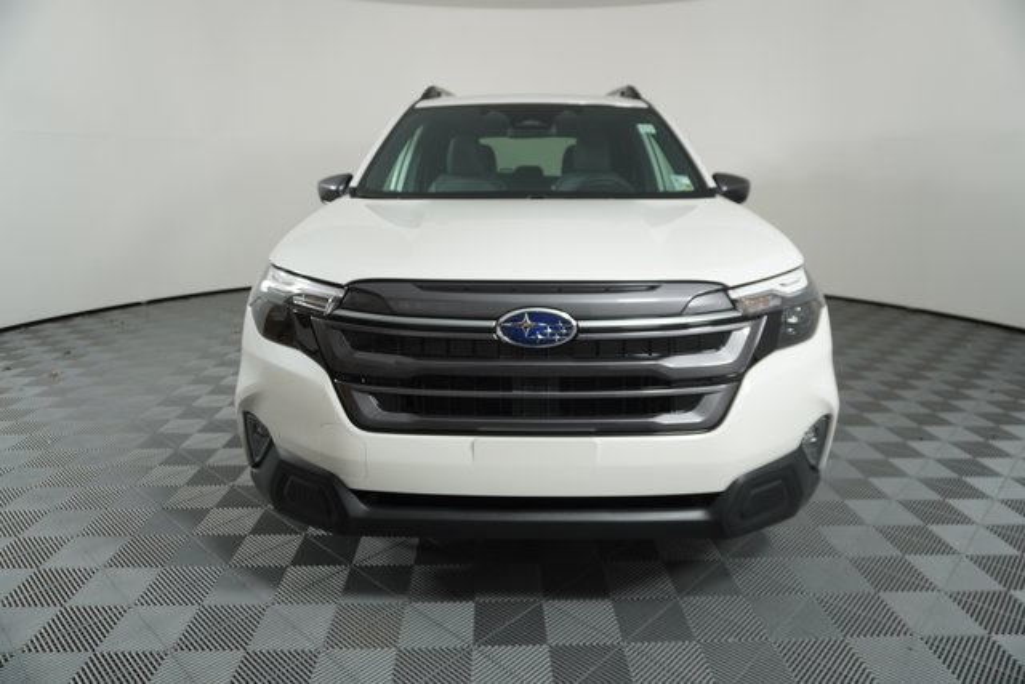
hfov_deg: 73.7
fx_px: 683
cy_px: 342
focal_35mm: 24
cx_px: 512
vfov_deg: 53.2
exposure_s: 1/160
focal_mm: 16
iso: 200
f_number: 4
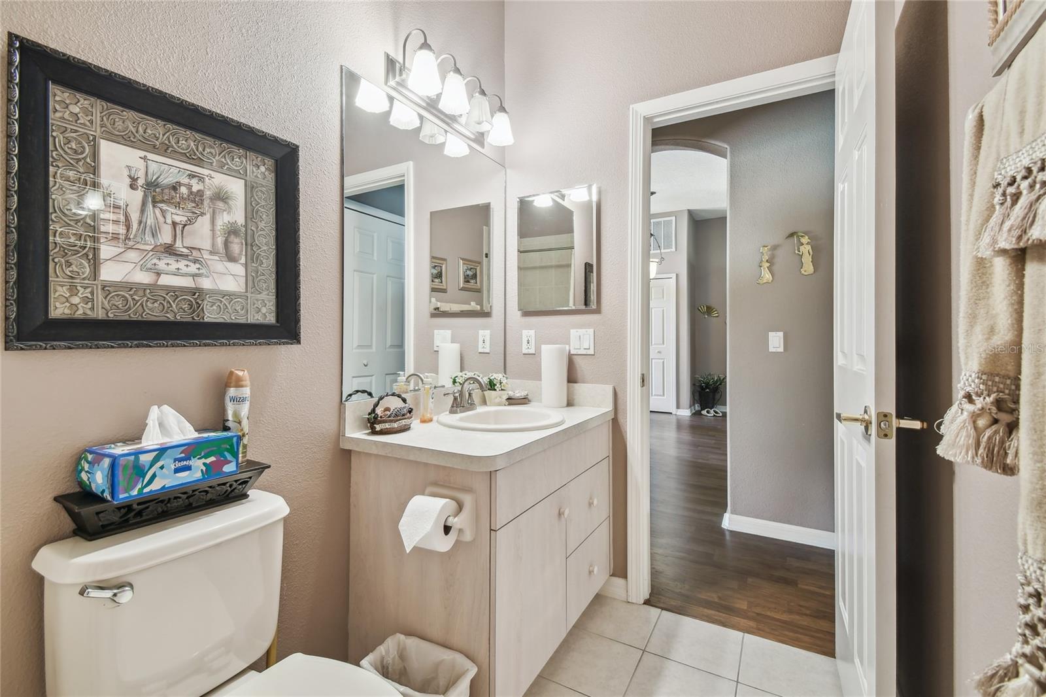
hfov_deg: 100.4
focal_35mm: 15
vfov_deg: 77.3
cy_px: 348
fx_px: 436
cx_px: 523
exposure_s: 1/2
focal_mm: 10
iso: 100
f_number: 7.1
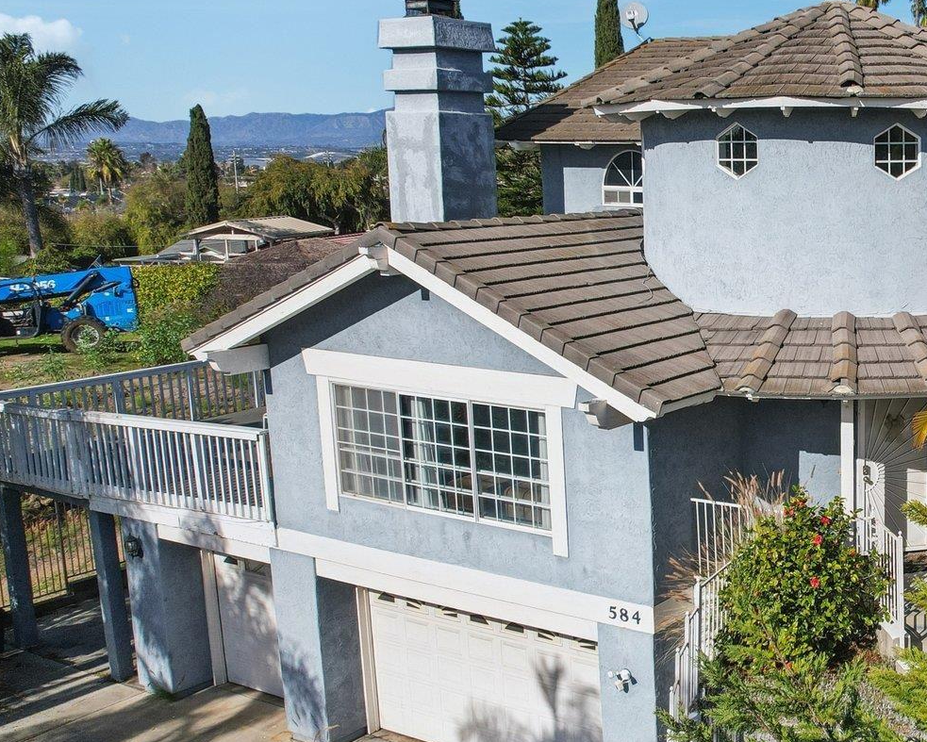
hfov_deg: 38.1
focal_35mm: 43
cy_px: 379
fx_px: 1180
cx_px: 930
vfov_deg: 34.9
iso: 130
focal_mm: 8.4
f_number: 2.8
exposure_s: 1/4000
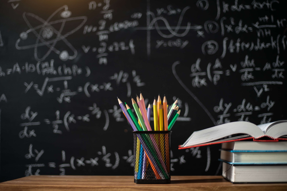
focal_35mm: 50
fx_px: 399
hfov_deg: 39.6
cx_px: 144
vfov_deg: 27.0
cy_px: 96
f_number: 2
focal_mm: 50
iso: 200
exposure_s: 1/5
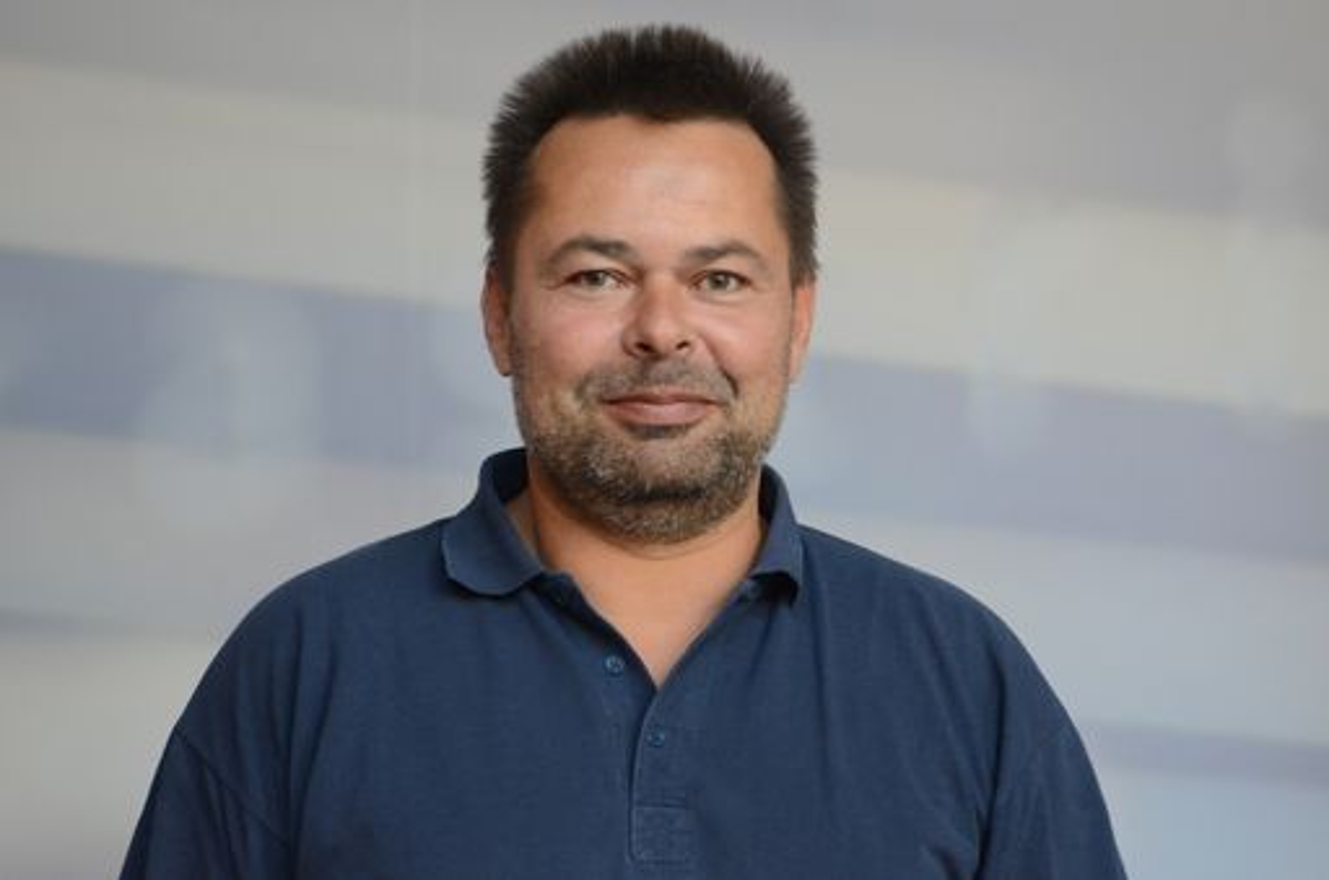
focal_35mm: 112
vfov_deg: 12.1
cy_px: 440
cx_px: 664
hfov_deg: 18.2
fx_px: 4144
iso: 1250
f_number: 2.8
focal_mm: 75
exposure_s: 1/60
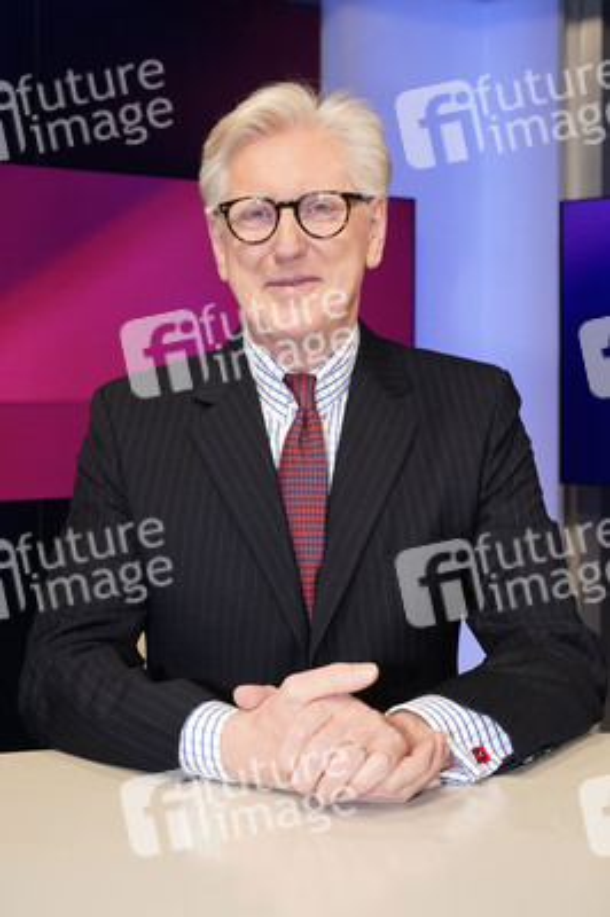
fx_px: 1044
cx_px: 305
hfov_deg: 32.6
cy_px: 458
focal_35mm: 41
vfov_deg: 47.4
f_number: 5.6
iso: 2000
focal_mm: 41
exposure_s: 1/125
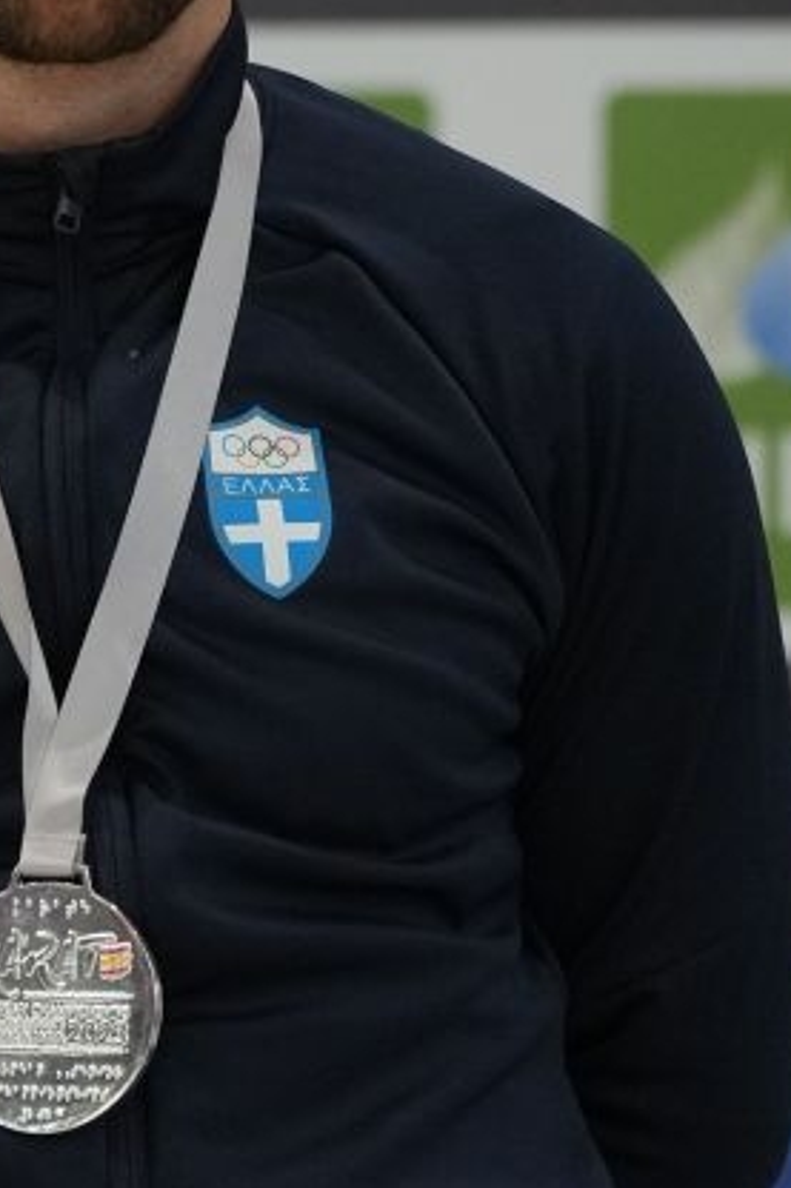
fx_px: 28530
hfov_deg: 1.6
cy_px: 628
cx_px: 148
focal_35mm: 865
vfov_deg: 2.4
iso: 1600
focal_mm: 200
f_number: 2.8
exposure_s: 1/500
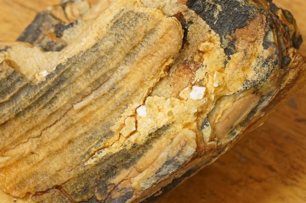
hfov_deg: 9.8
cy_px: 121
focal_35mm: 211
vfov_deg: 6.5
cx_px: 119
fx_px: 1792
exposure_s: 1/100
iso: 4000
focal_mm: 70
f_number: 8
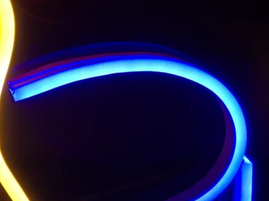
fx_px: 1126
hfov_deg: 13.6
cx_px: 140
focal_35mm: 145
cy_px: 111
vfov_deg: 10.2
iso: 25
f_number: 2.2
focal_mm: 4.15
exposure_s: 1/33
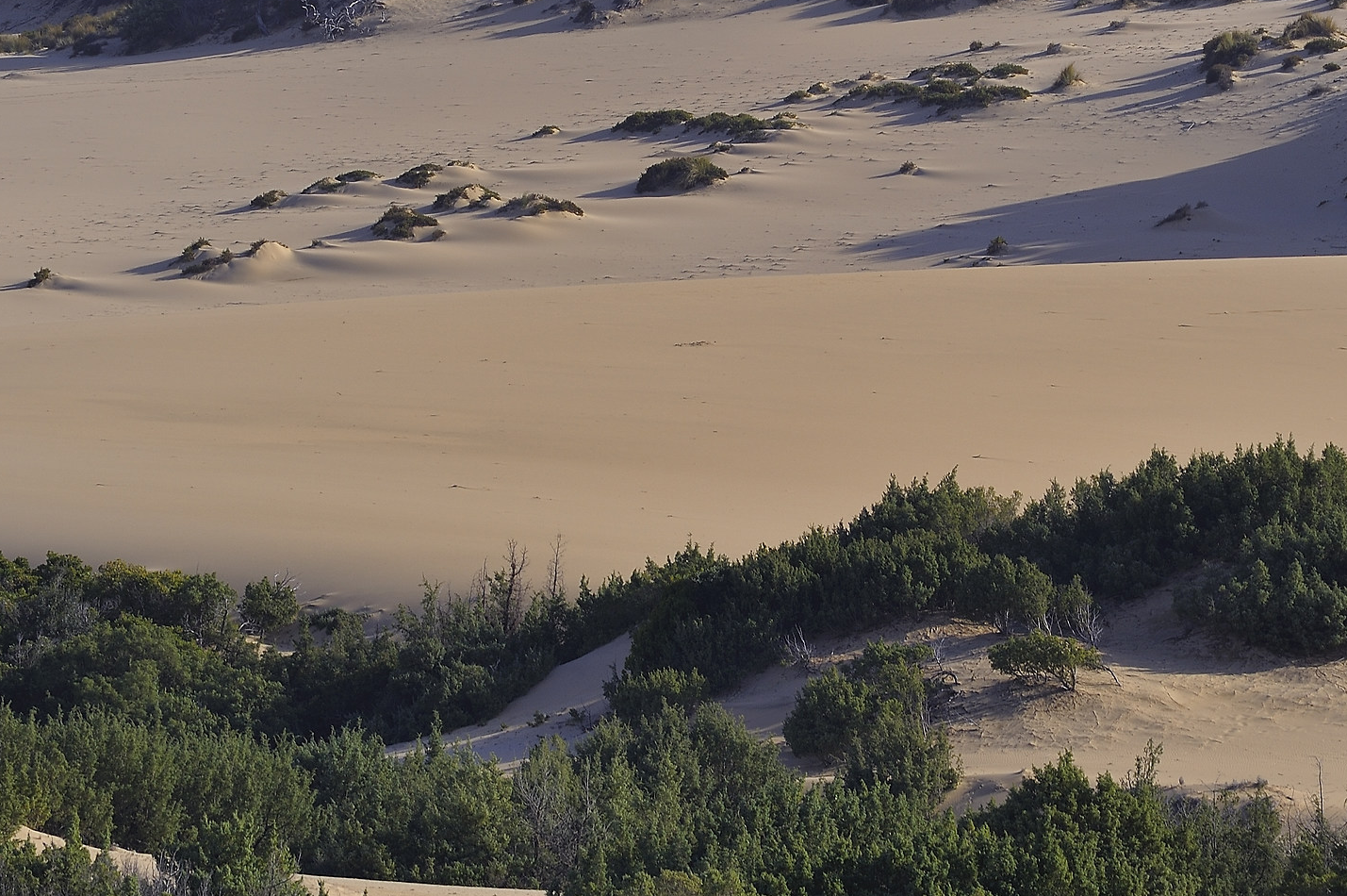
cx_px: 816
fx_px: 12560
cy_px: 339
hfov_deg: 6.1
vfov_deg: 4.1
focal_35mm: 336
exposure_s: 1/320
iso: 200
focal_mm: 200
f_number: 11
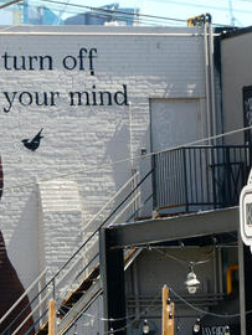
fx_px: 3586
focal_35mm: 370
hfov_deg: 4.0
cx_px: 77
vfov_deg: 5.4
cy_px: 160
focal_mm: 44.8
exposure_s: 1/160
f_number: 5.6
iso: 80
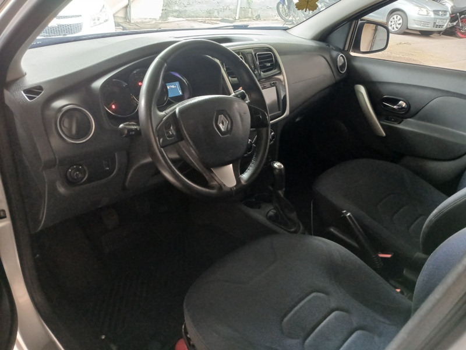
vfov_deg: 53.1
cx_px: 233
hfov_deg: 67.3
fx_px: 350
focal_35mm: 26
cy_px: 175
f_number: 1.8
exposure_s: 1/24
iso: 500
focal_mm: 3.98
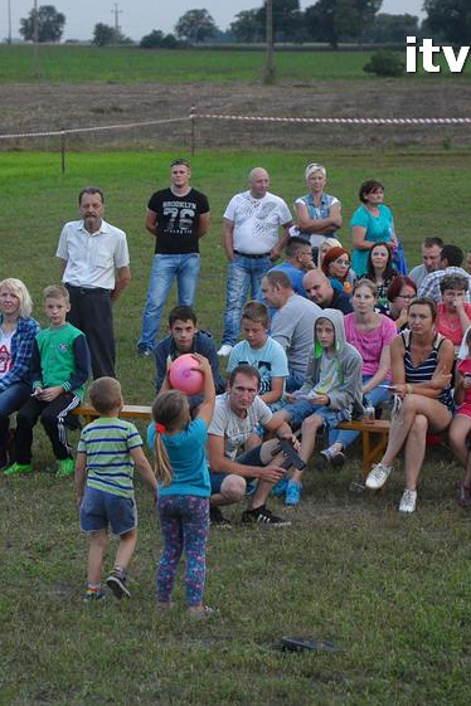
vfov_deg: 12.9
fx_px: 3120
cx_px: 213
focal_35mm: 159
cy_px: 352
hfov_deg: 8.6
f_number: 4.5
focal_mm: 70
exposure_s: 1/320
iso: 1600
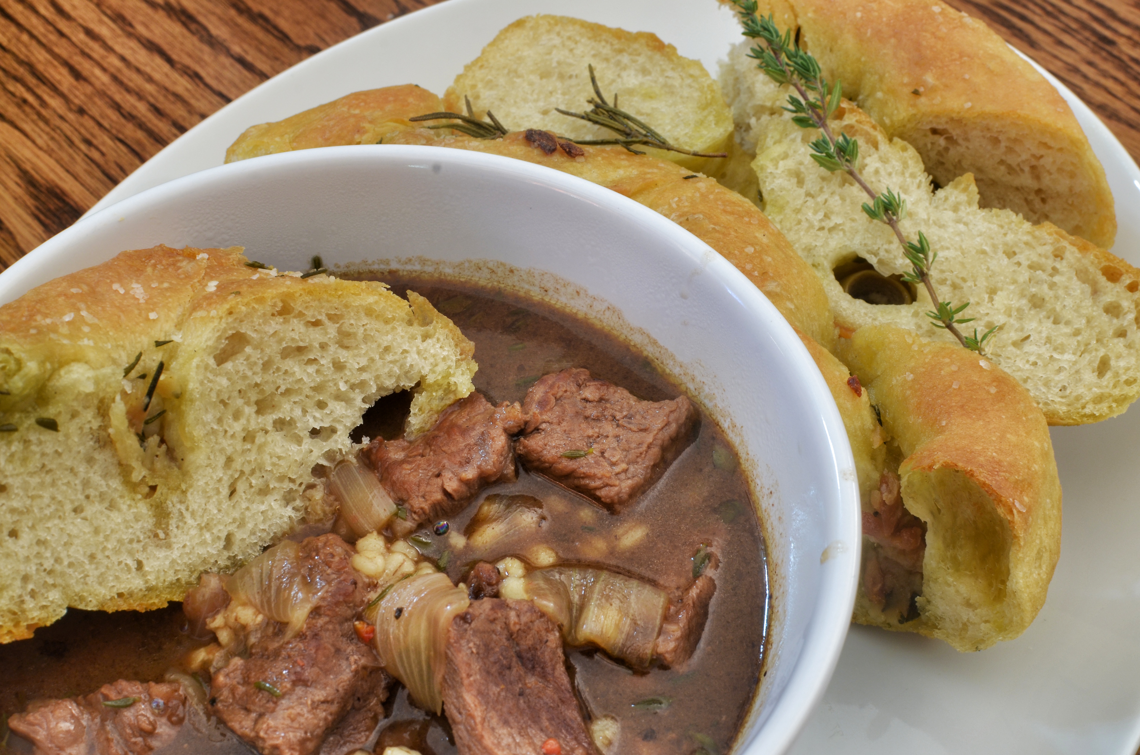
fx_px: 1659
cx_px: 570
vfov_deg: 25.6
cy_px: 378
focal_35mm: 52
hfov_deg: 37.9
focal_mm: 35
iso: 250
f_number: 11
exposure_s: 1/5
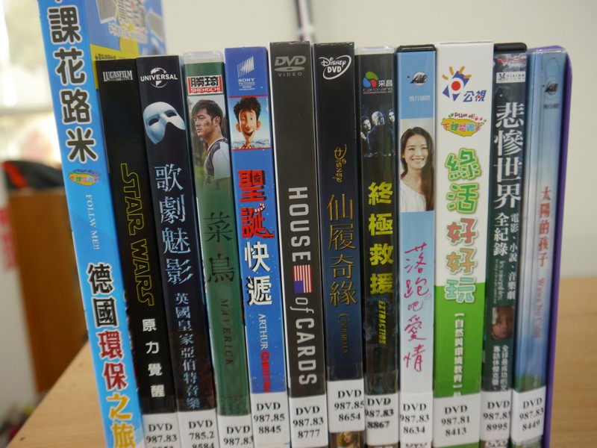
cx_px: 298
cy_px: 224
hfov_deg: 54.0
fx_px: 586
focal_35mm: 34
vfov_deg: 41.8
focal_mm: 17
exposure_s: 1/60
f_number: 4
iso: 500
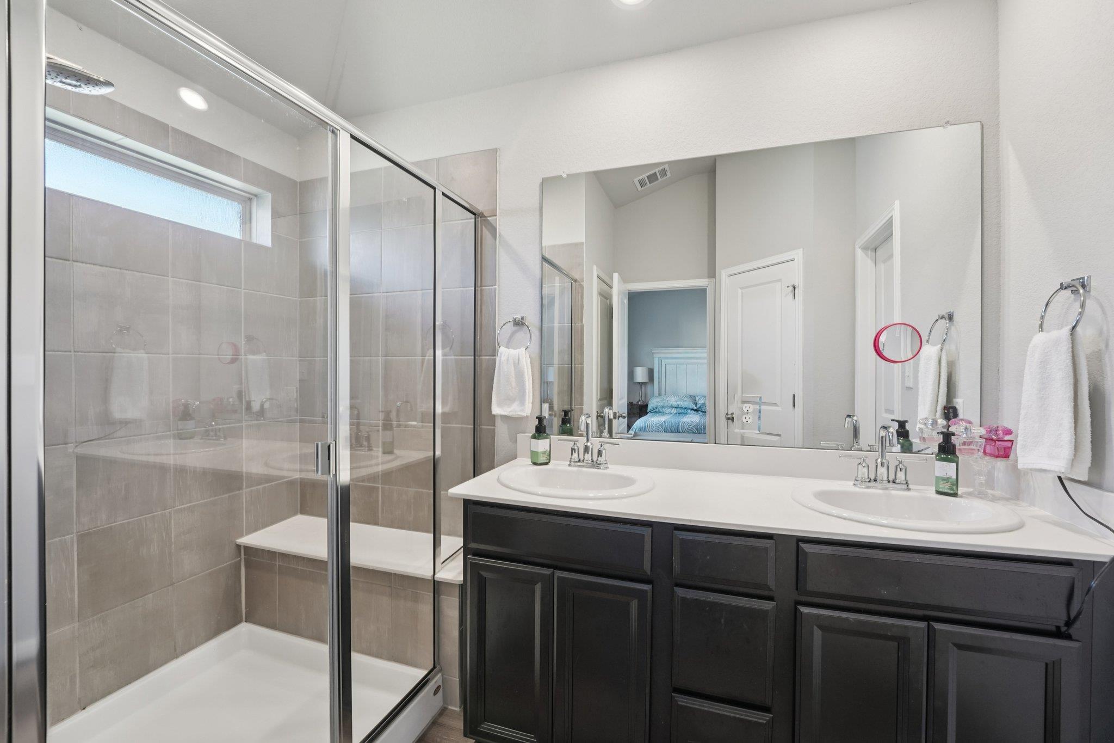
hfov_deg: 104.3
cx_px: 557
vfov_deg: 81.2
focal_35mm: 14
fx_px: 433
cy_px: 372
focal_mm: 14
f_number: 8
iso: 500
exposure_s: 1/25
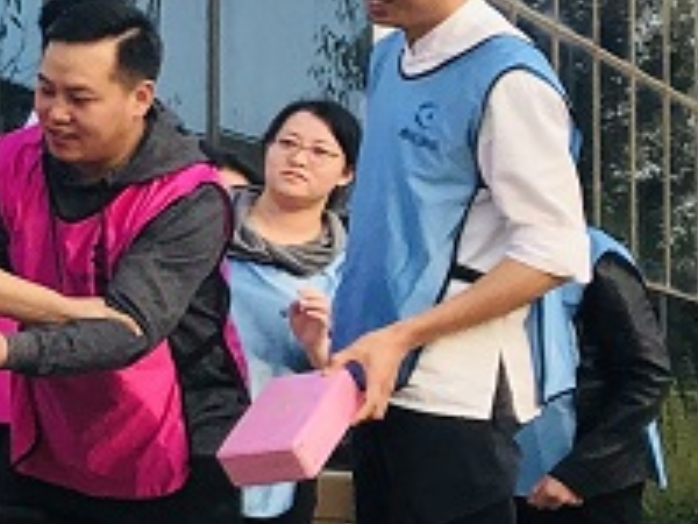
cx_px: -1124
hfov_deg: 10.6
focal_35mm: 151
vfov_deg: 9.8
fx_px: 3045
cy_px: 143
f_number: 1.8
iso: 20
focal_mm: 4
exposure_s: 1/571
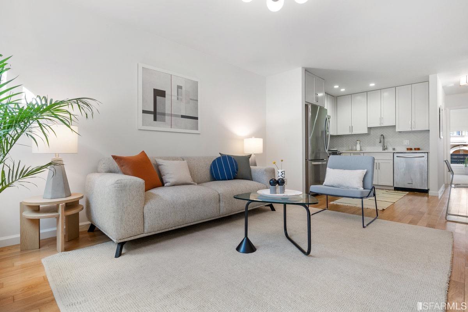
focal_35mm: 18
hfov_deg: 91.7
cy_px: 156
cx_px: 234
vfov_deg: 68.8
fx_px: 227
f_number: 9
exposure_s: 1/10
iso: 400
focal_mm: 17.5
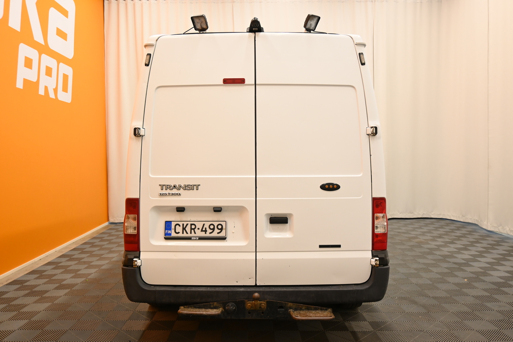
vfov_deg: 44.6
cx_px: 256
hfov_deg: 63.2
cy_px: 171
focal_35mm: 29
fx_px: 417
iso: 320
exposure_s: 1/30
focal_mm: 19.5
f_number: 3.8
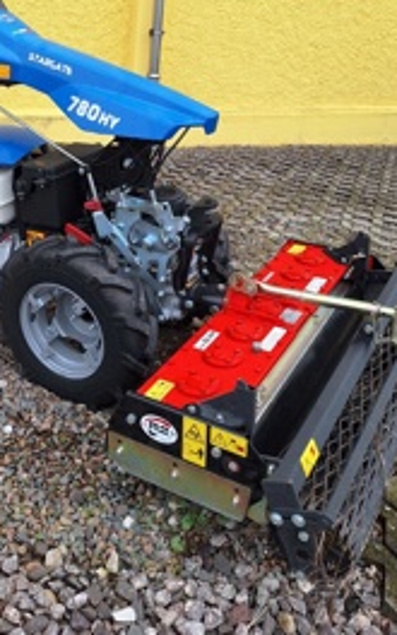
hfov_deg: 33.9
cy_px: 192
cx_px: 113
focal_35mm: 37
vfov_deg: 51.4
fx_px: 641
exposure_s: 1/499
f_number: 1.8
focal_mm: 5.54
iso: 40
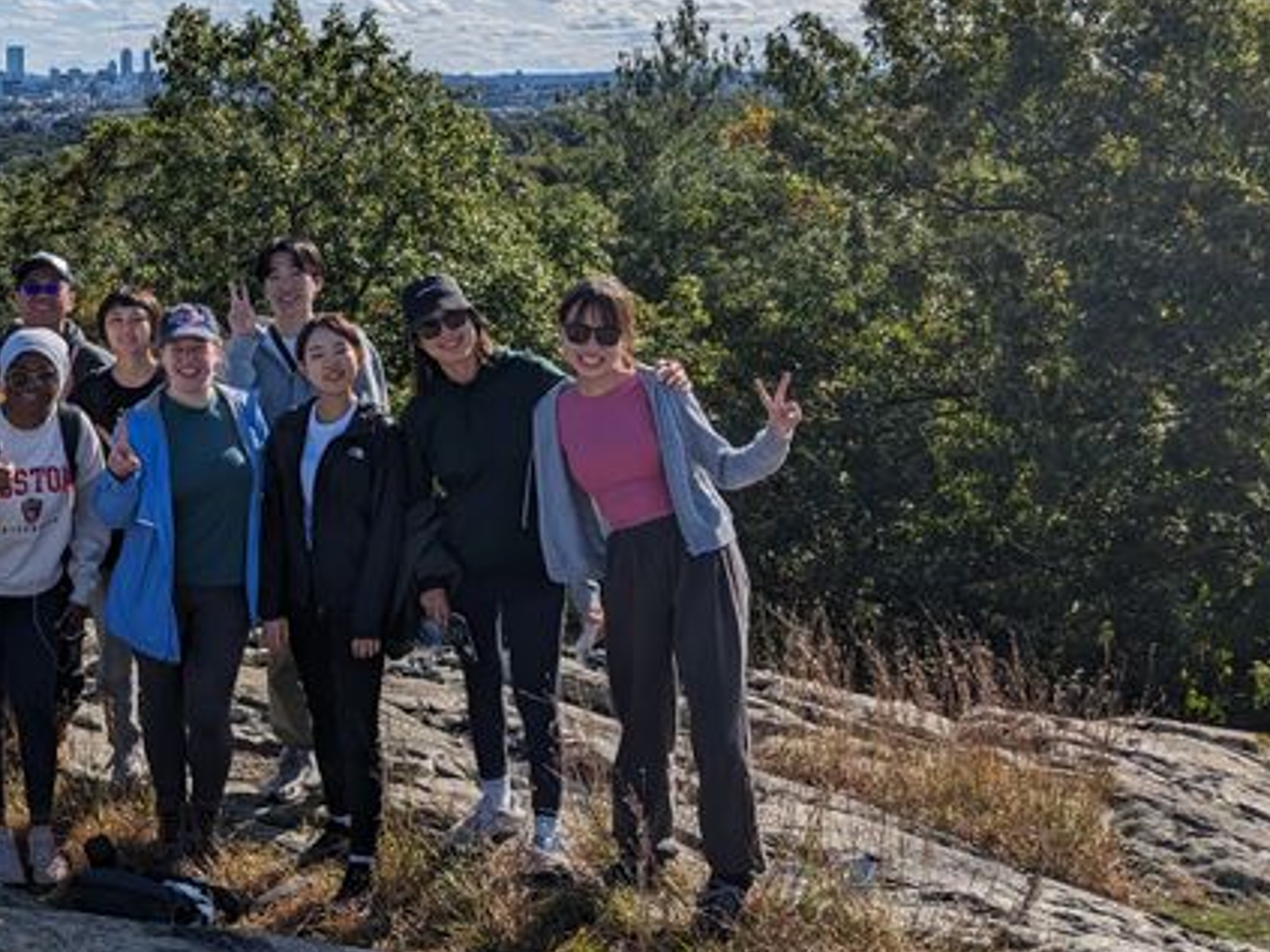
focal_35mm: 49
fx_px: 1797
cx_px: 153
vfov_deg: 29.3
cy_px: 252
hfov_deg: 36.7
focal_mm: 4.38
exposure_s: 1/7812
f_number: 1.73
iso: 63
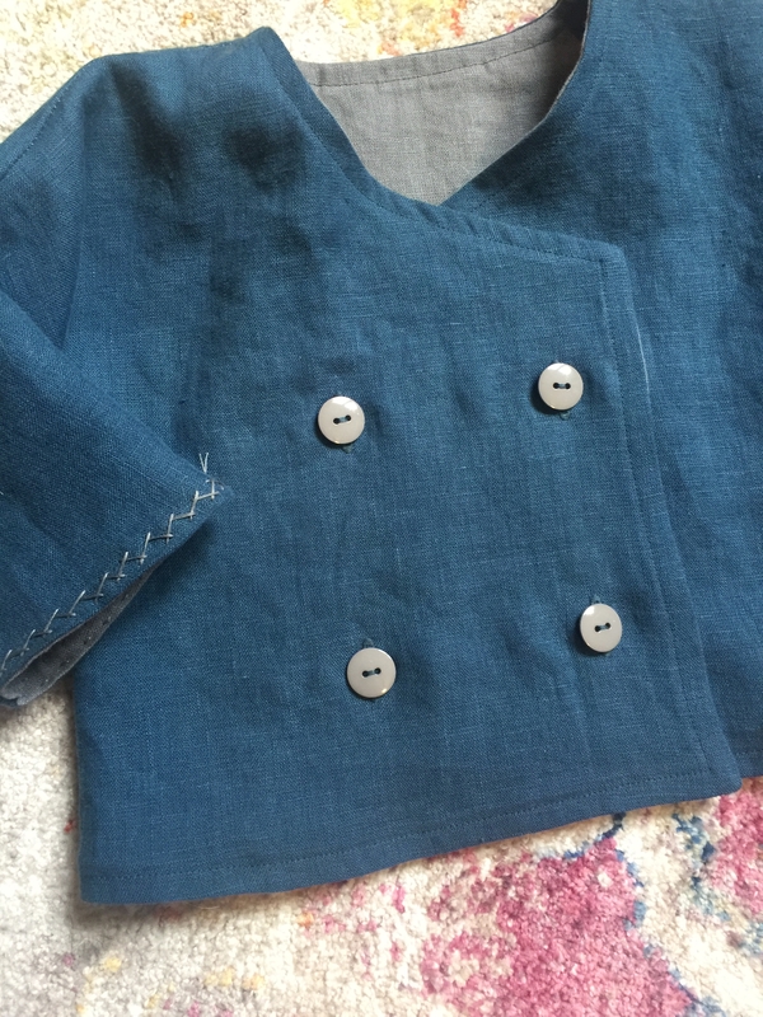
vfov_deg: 61.7
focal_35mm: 29
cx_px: 382
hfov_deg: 48.2
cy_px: 508
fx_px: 852
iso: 80
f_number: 2.2
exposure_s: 1/15
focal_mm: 4.15
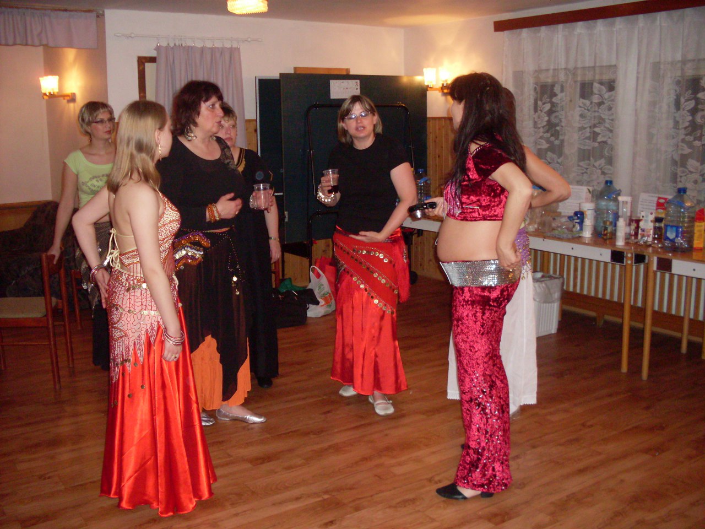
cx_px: 352
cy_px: 264
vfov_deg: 37.7
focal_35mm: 38
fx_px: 774
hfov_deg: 49.0
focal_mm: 6.3
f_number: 2.8
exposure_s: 1/45
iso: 240
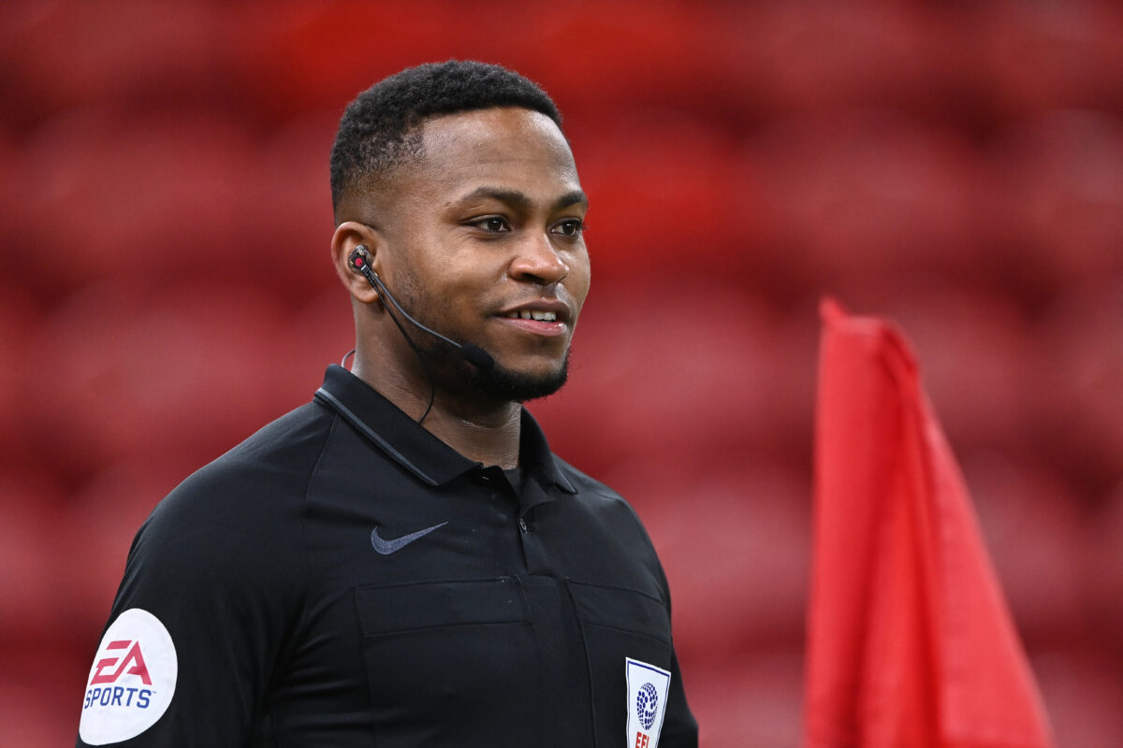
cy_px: 374
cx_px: 562
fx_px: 18715
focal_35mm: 600
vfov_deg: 2.3
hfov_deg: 3.4
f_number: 4
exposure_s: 1/1250
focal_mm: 600
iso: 5000
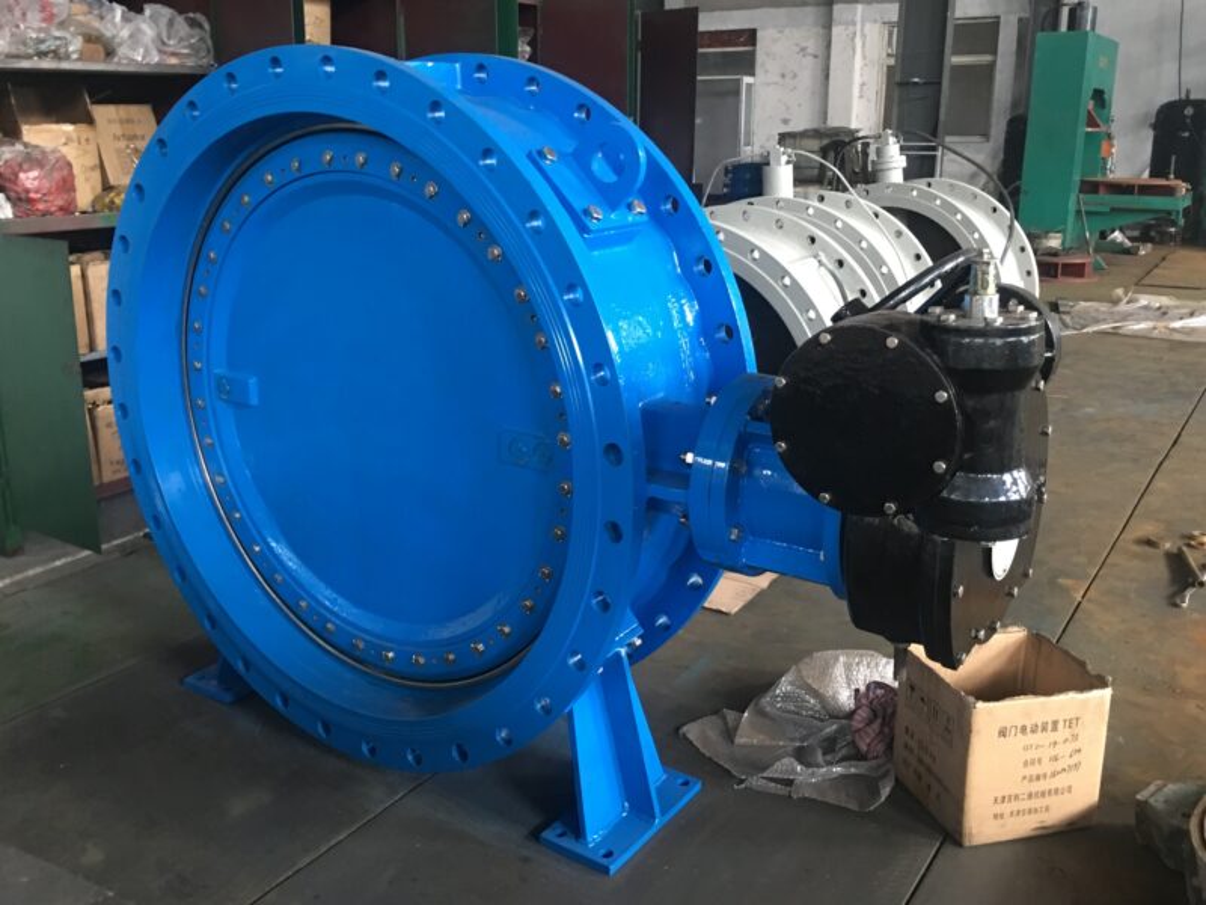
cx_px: 603
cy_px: 452
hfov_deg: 61.7
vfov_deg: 48.2
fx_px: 1010
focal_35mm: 29
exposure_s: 1/10
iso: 100
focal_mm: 4.15
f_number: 2.2
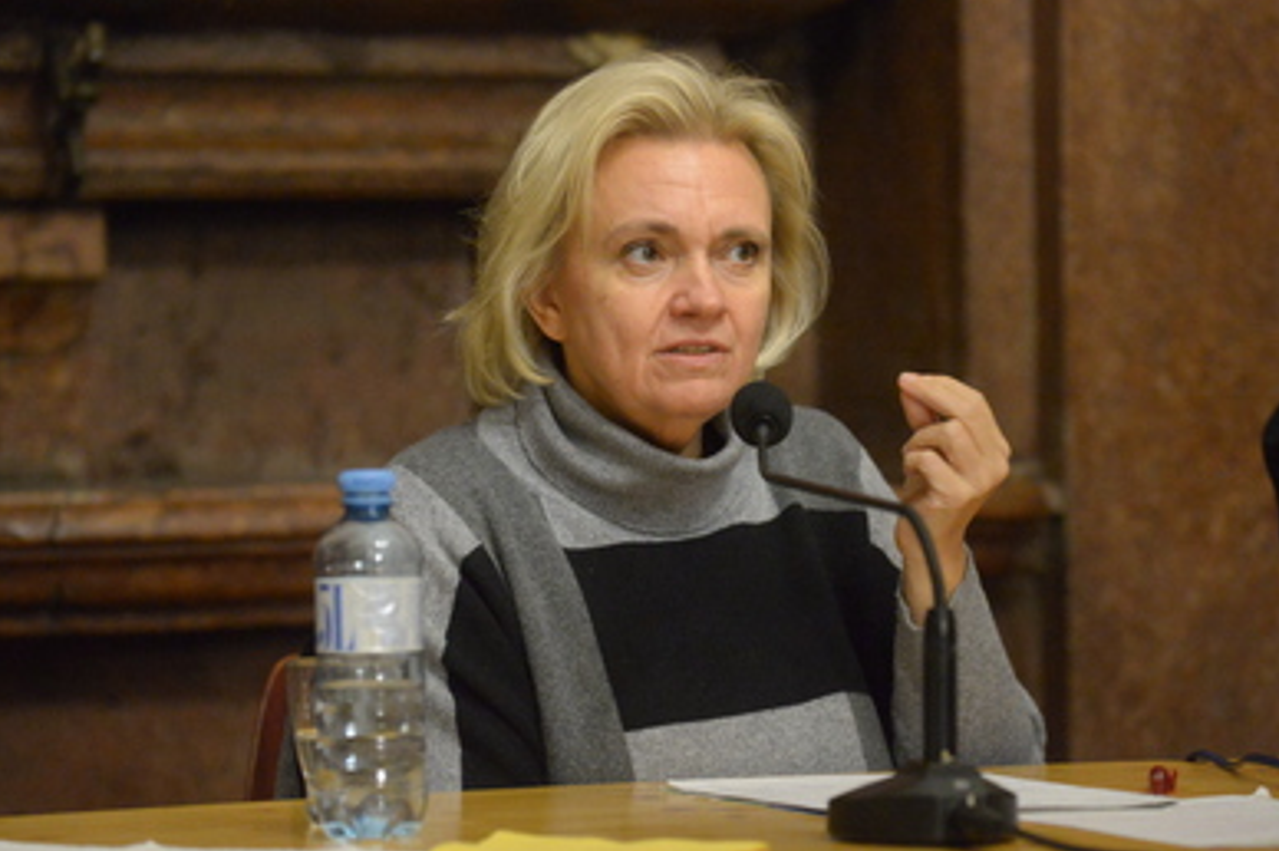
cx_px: 676
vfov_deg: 9.9
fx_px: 4934
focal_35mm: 139
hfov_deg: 14.8
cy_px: 417
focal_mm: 120
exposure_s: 1/80
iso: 12800
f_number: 4
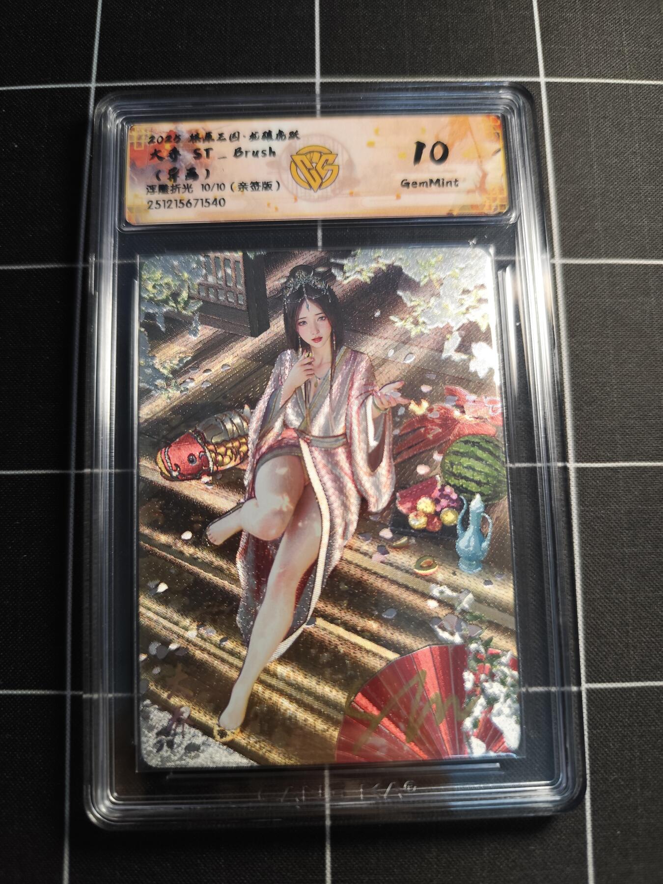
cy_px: 442
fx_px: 587
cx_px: 332
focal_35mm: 23
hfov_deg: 58.9
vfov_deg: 73.9
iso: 400
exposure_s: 1/50
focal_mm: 6.14
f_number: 1.65
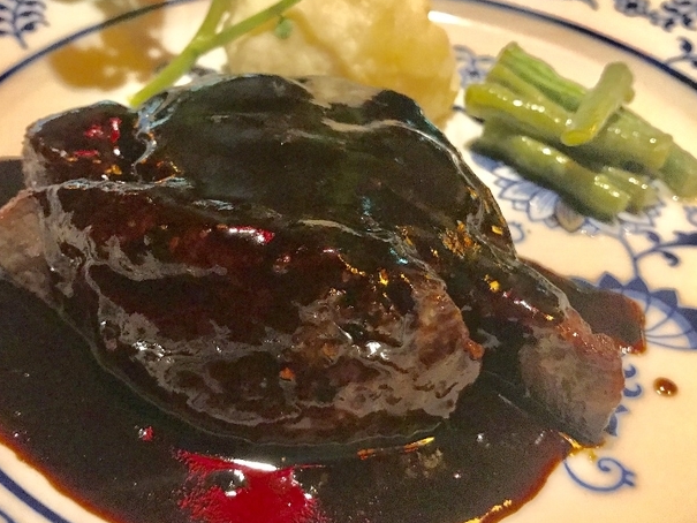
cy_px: 250
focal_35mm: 37
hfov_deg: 50.1
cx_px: 339
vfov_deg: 38.7
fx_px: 745
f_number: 1.8
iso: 100
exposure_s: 1/5
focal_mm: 3.99
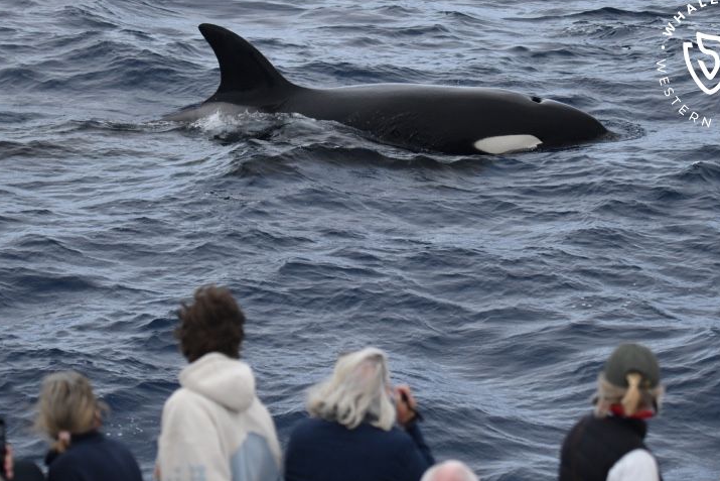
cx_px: 394
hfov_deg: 13.6
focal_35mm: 151
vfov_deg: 9.1
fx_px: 3020
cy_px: 260
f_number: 5
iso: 1800
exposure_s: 1/8000
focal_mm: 135
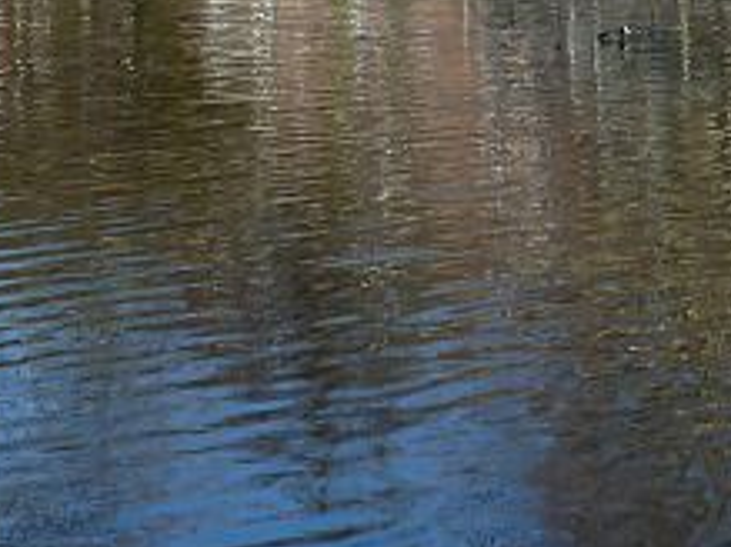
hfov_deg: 11.2
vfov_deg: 8.1
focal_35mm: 173
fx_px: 3651
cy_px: -617
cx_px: 918
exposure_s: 1/400
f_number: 4
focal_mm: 6.1
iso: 80
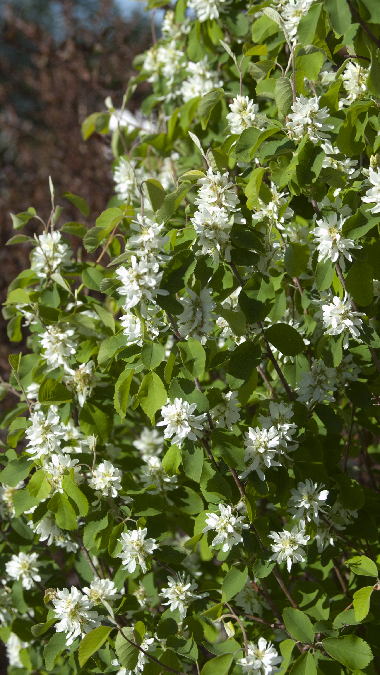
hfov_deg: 15.9
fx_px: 1361
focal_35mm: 76
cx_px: 171
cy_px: 337
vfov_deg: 27.9
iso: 200
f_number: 6.3
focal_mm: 48
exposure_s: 1/640
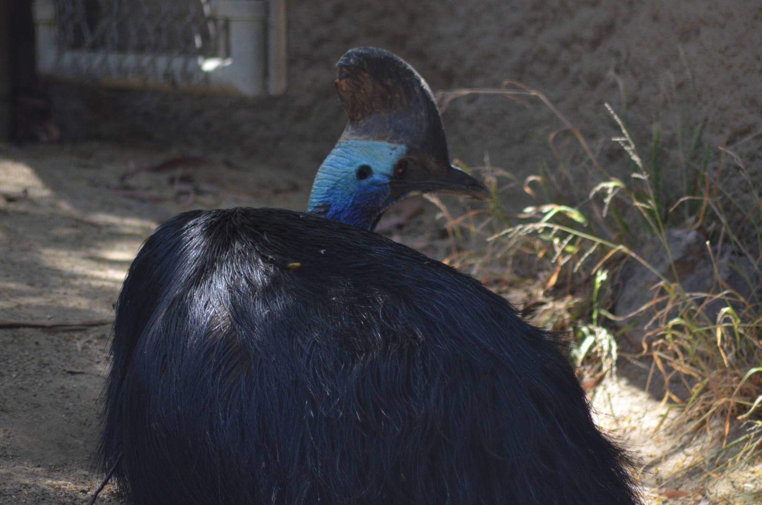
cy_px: 252
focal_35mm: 450
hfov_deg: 4.6
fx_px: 9506
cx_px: 381
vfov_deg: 3.0
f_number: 5.6
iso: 1000
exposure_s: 1/500
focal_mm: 300
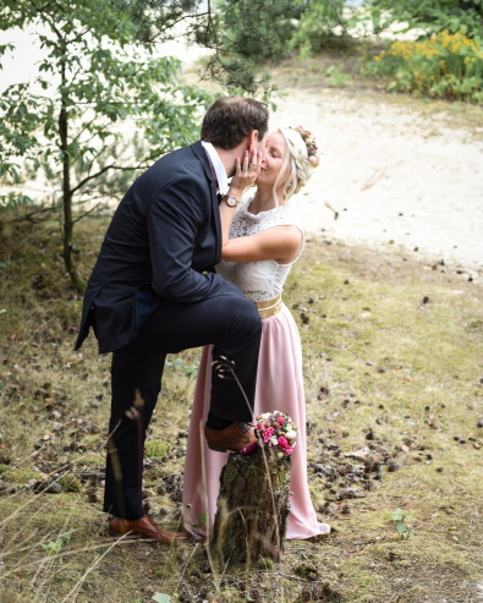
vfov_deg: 33.0
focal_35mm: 57
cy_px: 306
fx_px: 1018
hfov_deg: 26.7
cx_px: 242
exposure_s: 1/160
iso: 100
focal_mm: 50
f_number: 4.5
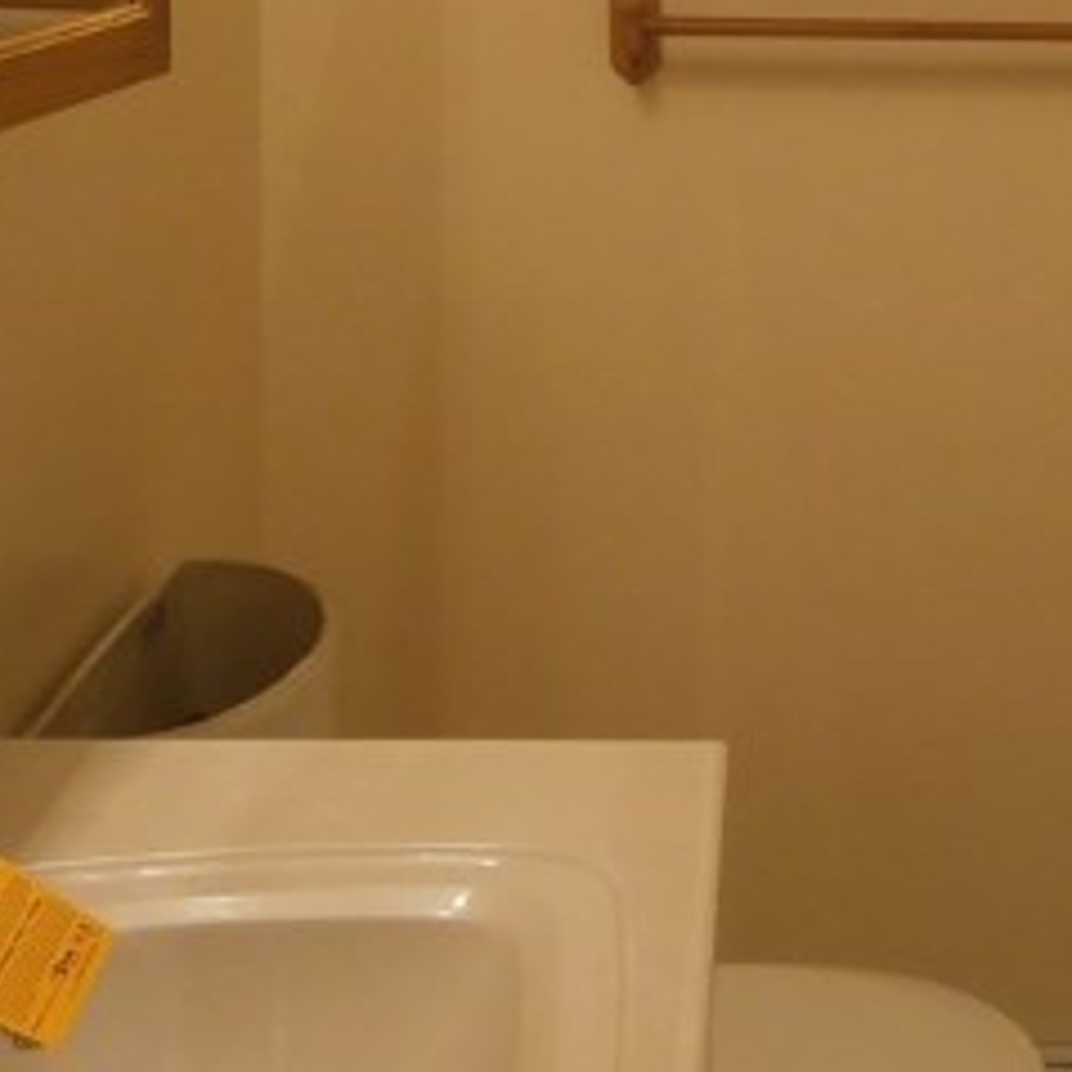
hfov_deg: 23.1
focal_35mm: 74
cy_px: -130
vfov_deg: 22.0
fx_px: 2593
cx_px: 830
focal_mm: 4.7
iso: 200
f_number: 2.8
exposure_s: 1/30
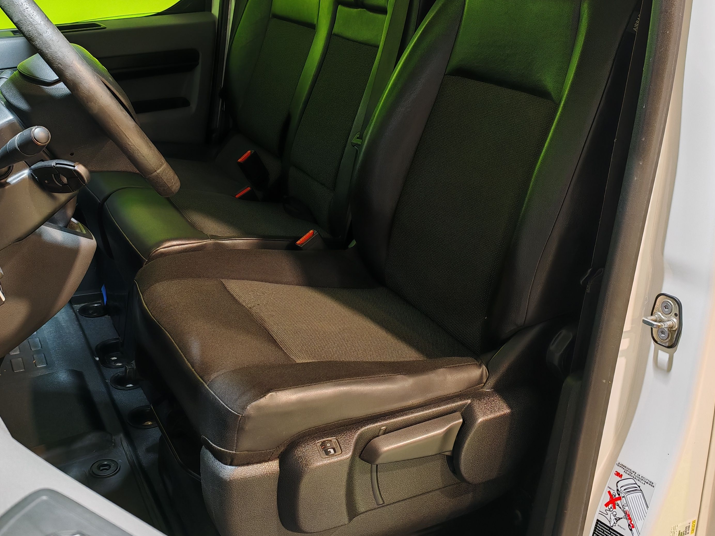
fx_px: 826
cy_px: 153
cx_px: 298
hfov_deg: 46.6
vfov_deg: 35.4
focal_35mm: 40
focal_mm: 6.83
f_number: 2
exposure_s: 1/50
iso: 80
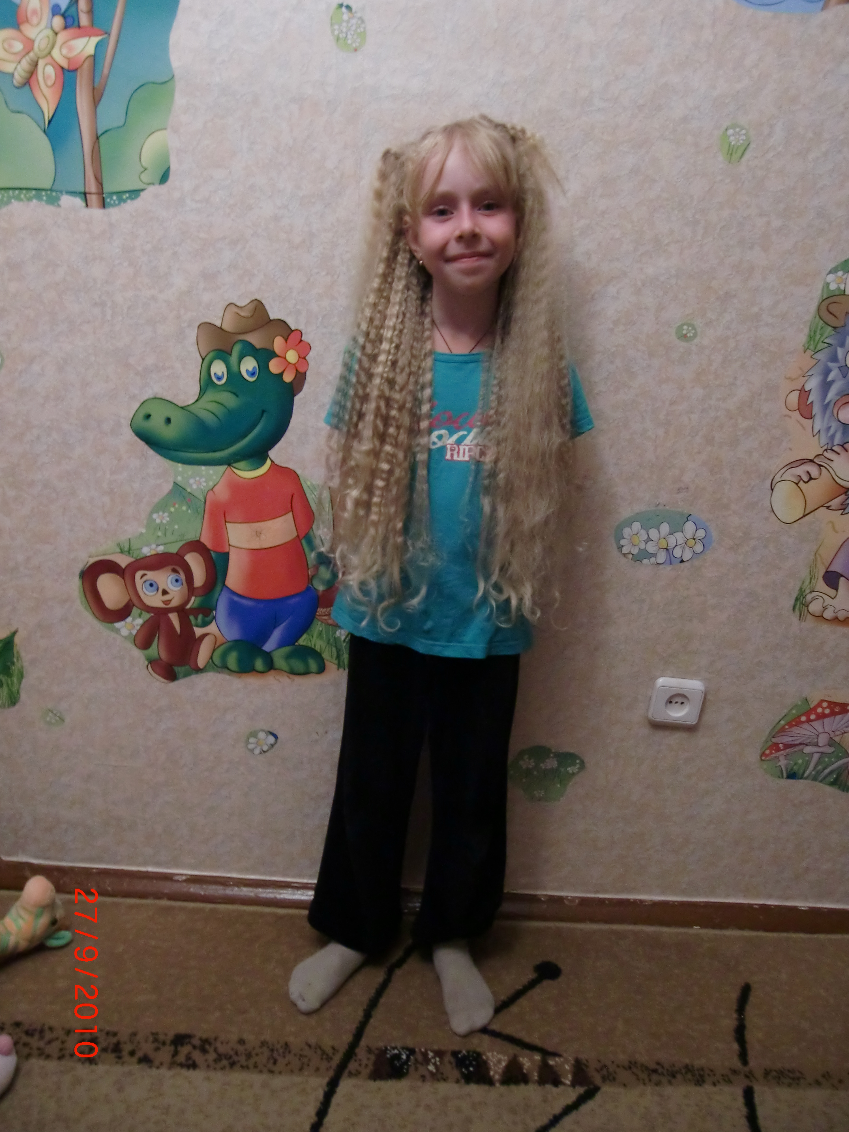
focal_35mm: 24
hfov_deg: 56.8
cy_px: 566
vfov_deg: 71.6
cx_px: 424
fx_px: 785
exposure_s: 1/8
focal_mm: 4.3
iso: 400
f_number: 3.2
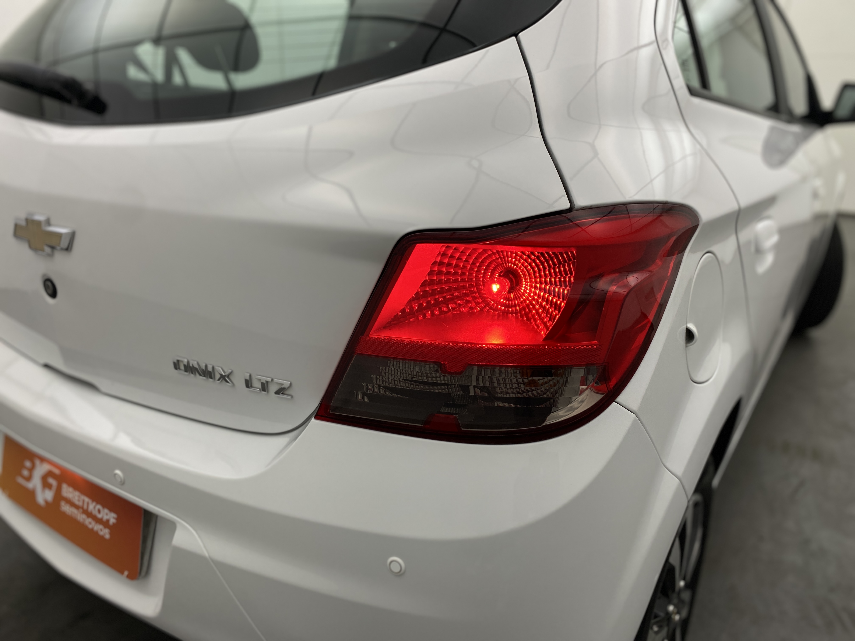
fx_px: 642
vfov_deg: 53.1
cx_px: 428
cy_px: 320
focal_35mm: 26
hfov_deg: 67.3
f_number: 1.8
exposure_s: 1/120
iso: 80
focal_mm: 4.25
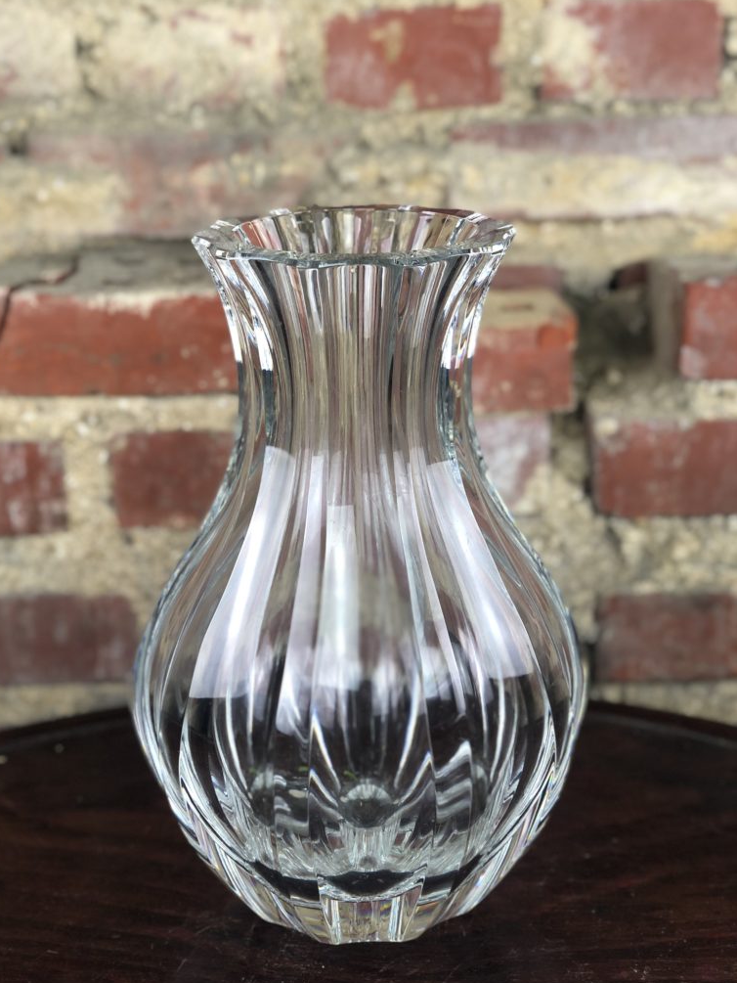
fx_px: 1504
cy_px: 495
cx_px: 365
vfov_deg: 36.2
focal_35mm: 53
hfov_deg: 27.5
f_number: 2.4
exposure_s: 1/50
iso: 32
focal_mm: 6
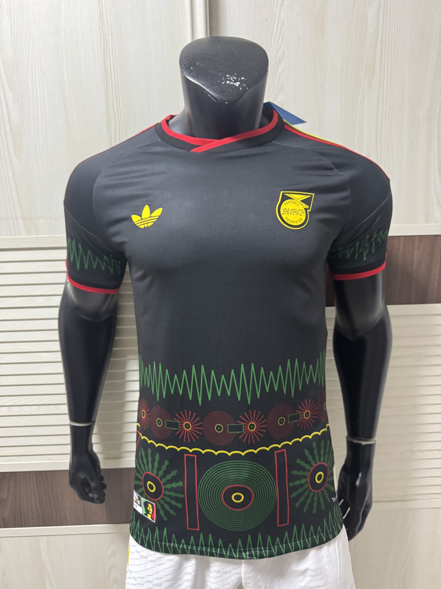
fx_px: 408
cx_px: 220
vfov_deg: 71.6
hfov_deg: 56.8
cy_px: 294
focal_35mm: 24
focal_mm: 6.76
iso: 640
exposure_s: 1/60
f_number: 1.78
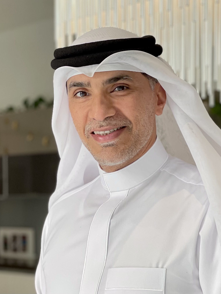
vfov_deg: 36.8
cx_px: 110
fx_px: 443
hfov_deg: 28.0
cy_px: 147
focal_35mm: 52
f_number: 2
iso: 64
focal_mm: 6
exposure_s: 1/122
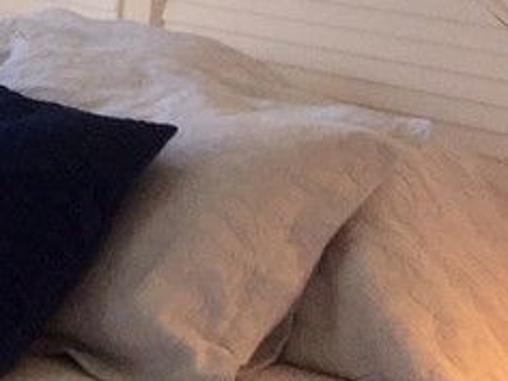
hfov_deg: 13.1
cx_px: -573
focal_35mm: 126
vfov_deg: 11.5
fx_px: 1849
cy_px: -110
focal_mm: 4.15
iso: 32
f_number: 2.2
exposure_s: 1/60
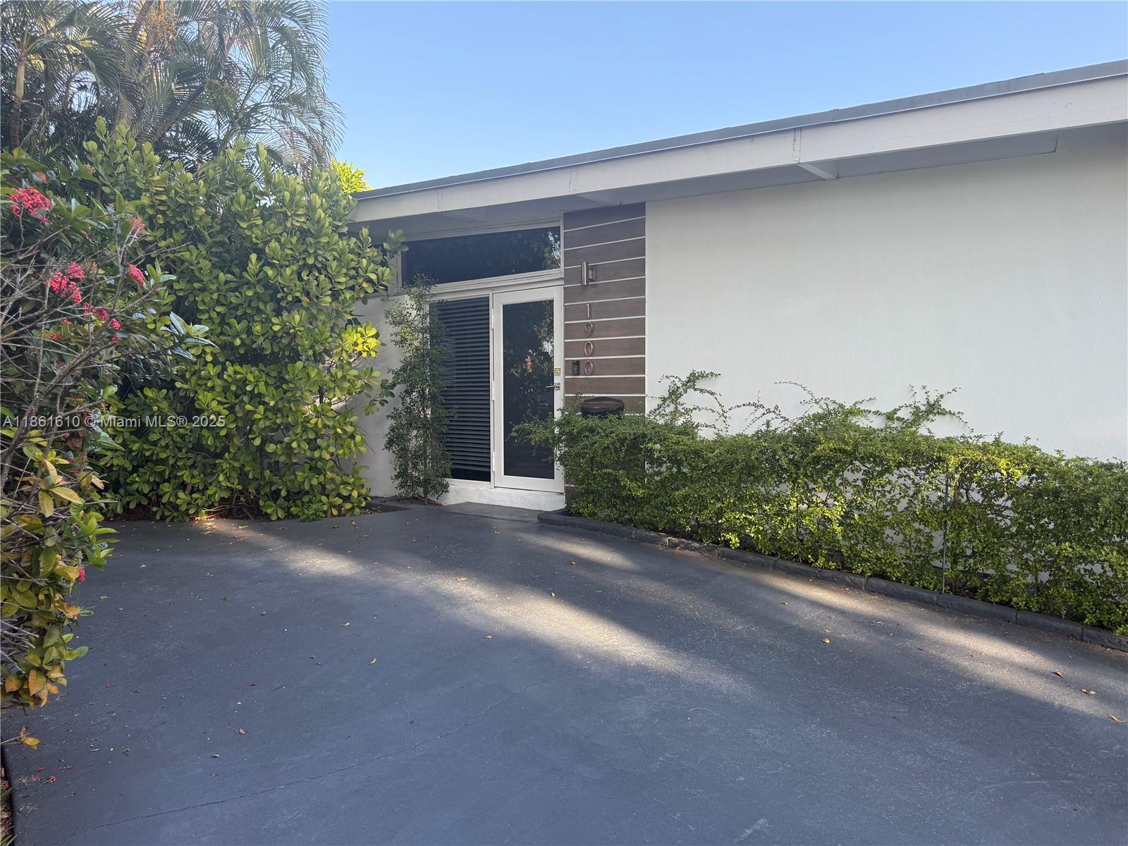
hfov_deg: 71.6
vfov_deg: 56.8
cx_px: 564
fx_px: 782
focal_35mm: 24
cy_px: 423
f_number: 1.78
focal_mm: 6.76
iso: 100
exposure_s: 1/414
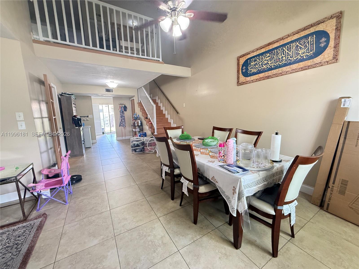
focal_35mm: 14
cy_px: 134
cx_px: 180
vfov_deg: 85.7
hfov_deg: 102.1
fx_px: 145
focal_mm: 2.22
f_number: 2.2
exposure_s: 1/60
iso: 500
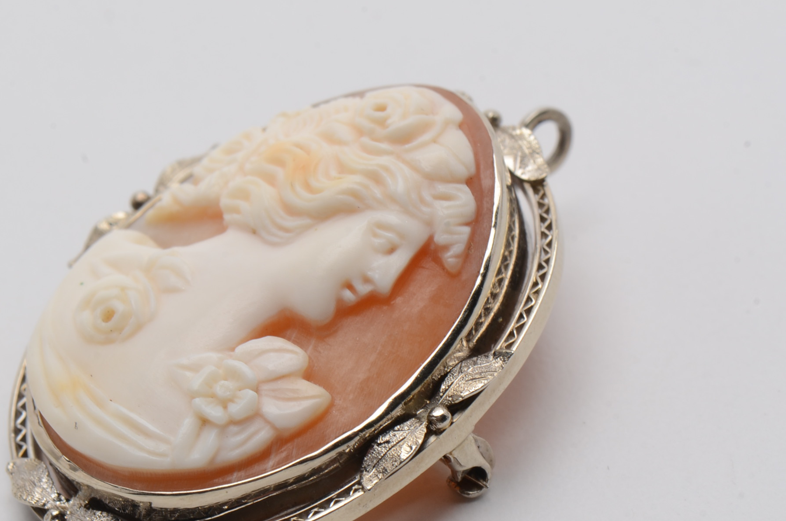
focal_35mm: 175
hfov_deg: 11.8
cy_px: 334
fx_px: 3806
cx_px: 351
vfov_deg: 7.8
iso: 200
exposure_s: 1/125
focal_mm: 85
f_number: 18
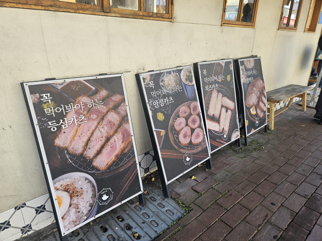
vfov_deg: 58.9
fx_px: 214
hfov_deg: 73.9
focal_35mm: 23
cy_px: 120
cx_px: 161
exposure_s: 1/146
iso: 25
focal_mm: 5.4
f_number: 1.8
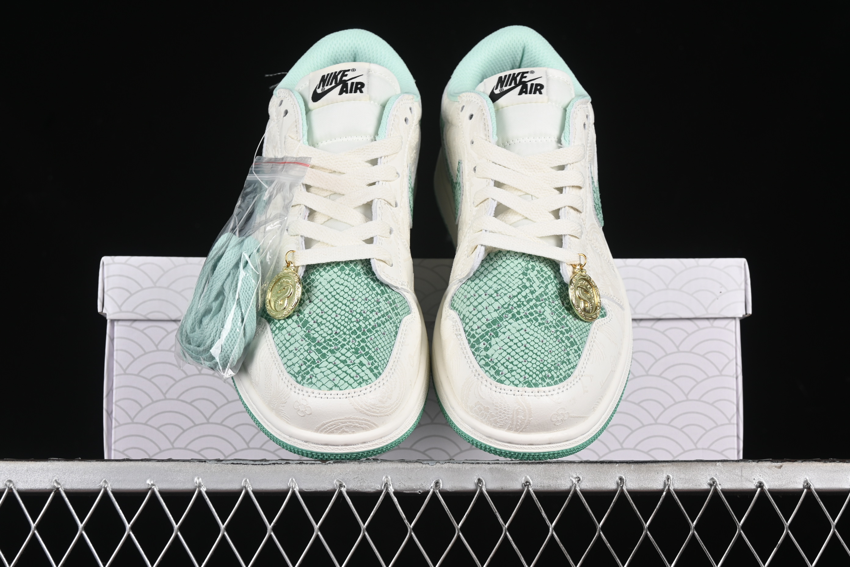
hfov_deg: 27.0
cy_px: 284
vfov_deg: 18.2
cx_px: 425
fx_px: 1771
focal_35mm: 75
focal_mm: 50
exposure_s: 1/80
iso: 160
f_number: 8
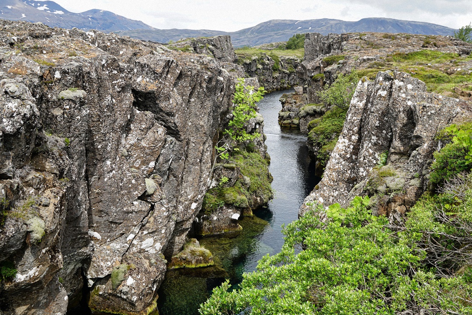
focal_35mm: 38
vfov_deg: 35.5
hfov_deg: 51.3
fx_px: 492
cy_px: 158
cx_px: 236
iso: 100
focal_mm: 25
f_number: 7.1
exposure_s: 1/80
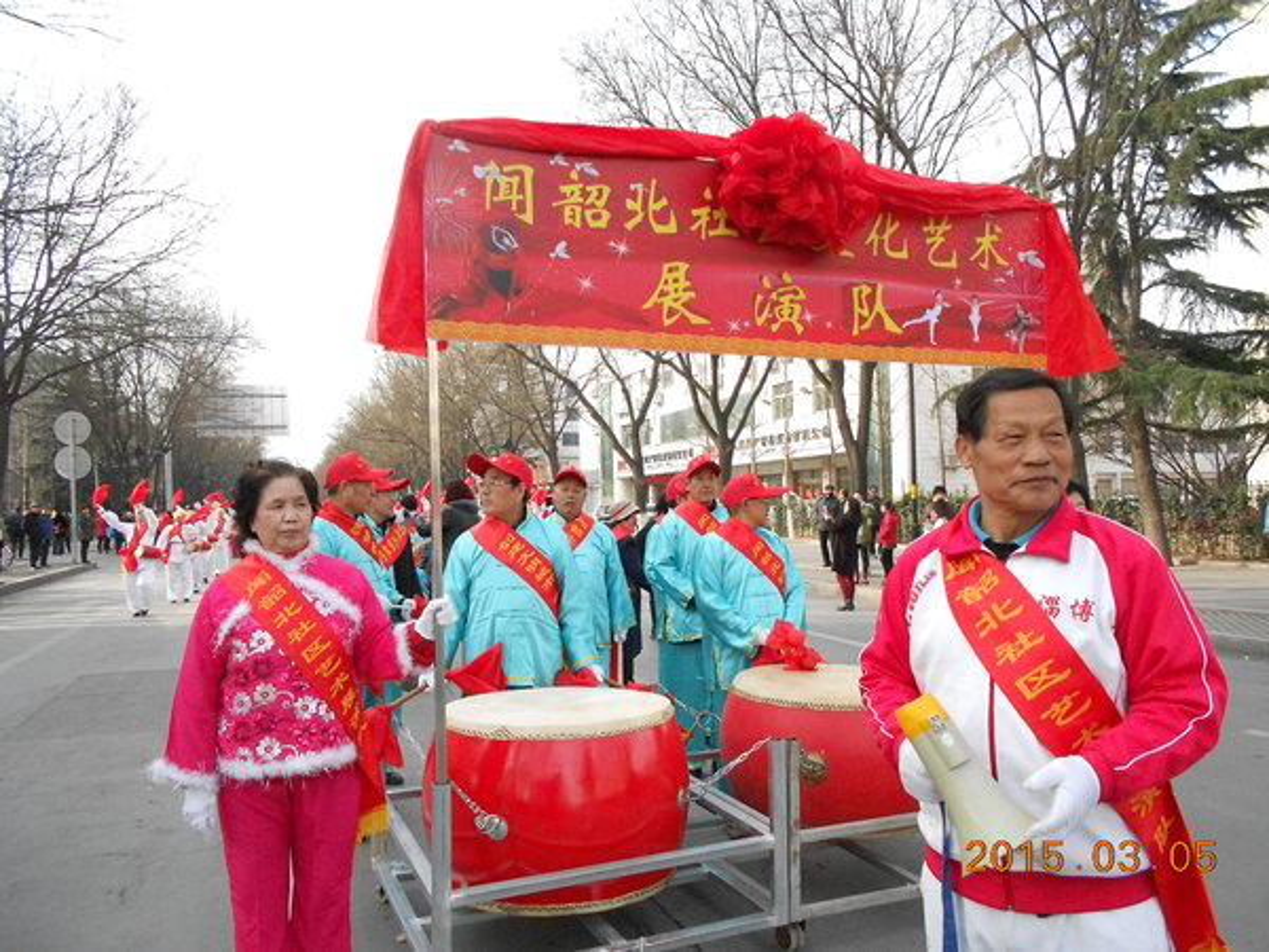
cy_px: 476
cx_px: 634
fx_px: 953
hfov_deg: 67.3
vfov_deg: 53.1
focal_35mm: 26
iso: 400
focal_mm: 4.6
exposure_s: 1/800
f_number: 3.2
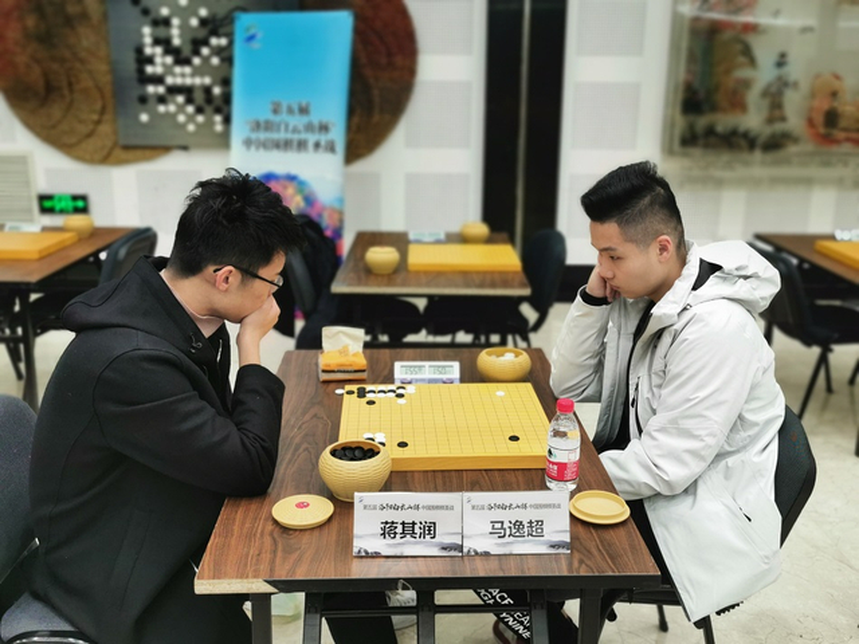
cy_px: 322
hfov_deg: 52.6
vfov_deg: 40.7
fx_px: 869
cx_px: 430
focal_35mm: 35
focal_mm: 5.56
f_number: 1.6
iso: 125
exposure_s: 1/100
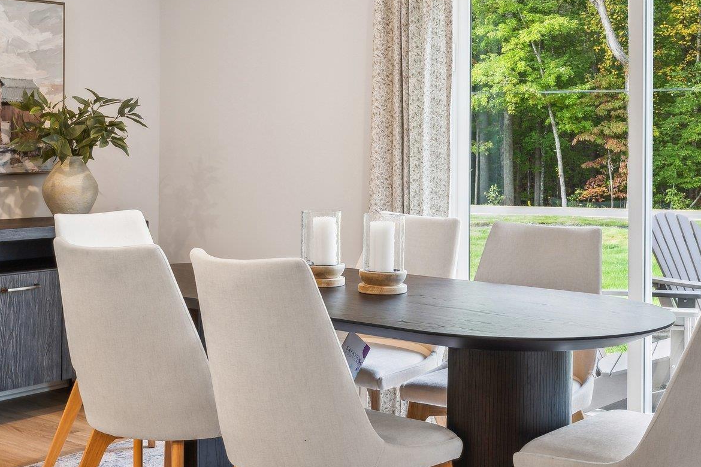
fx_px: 1090
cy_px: 112
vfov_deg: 23.9
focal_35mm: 56
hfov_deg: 35.6
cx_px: 401
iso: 100
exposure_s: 1/8
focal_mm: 32
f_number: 7.1
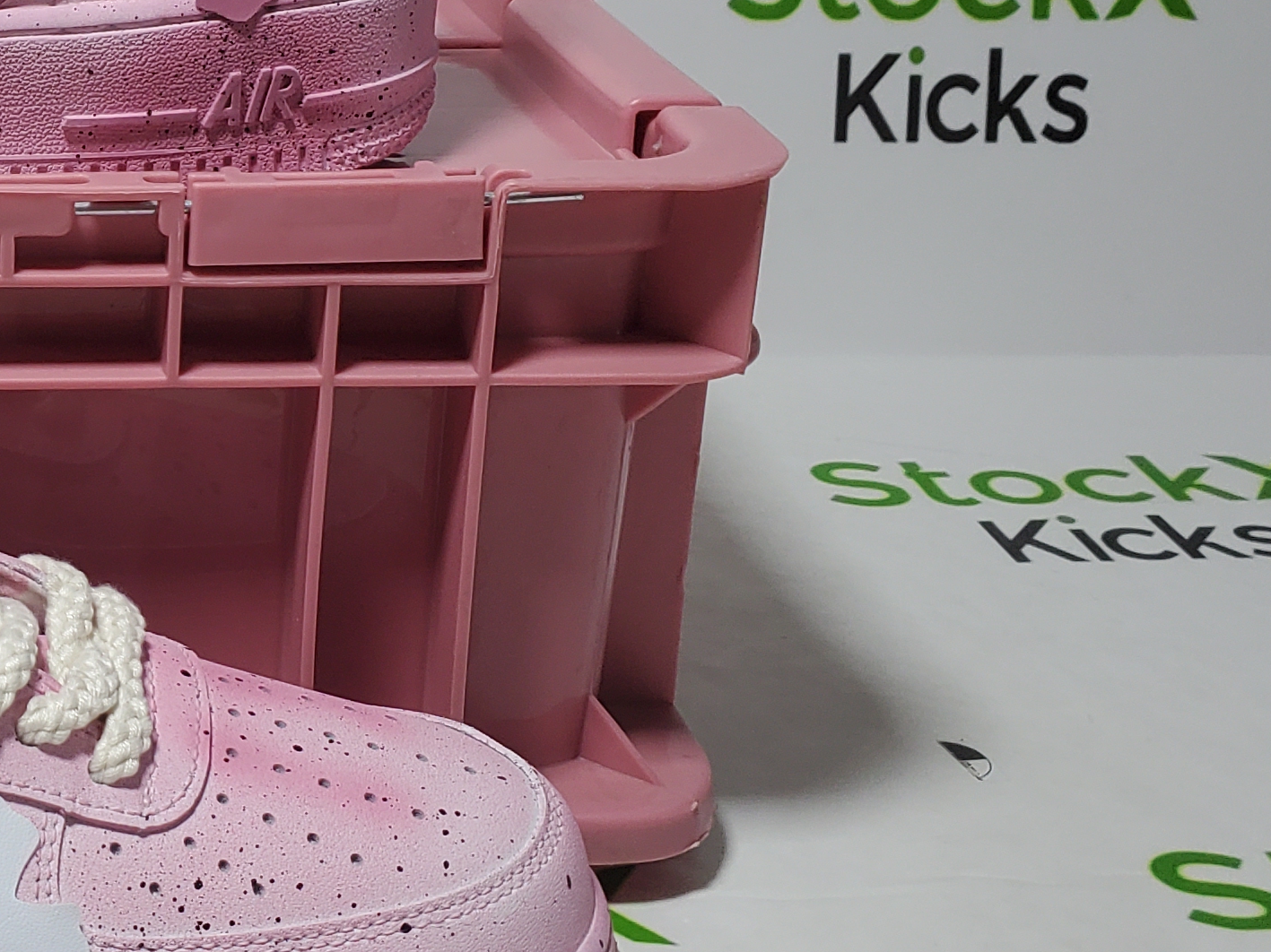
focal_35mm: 74
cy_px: 286
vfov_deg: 19.8
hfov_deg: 24.7
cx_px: -91
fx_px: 2716
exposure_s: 1/562
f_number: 1.5
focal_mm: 4.3
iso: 50
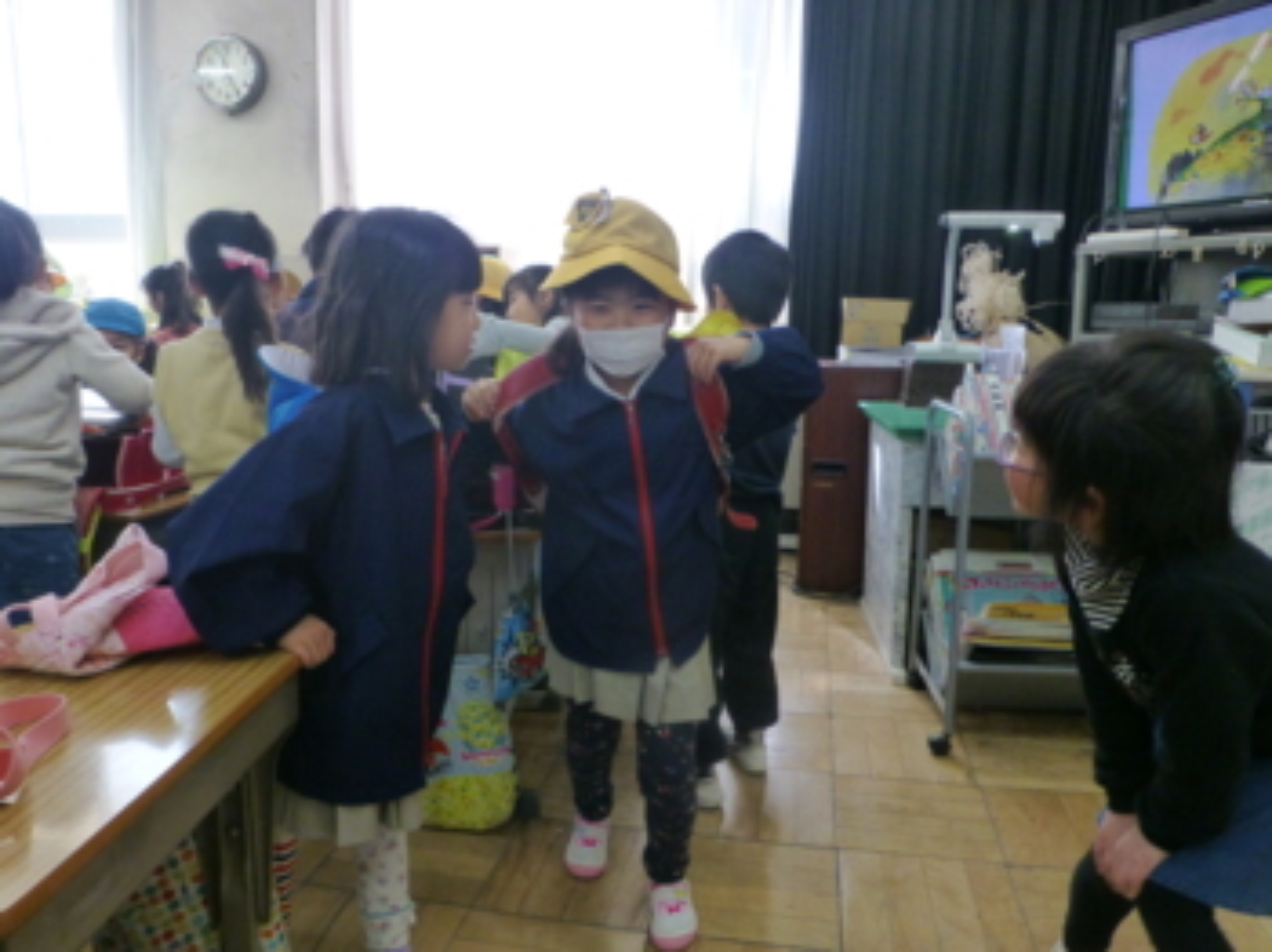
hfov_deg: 69.4
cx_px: 636
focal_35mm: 25
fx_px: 918
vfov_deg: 54.8
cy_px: 476
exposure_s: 1/80
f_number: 3.3
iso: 400
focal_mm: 4.3
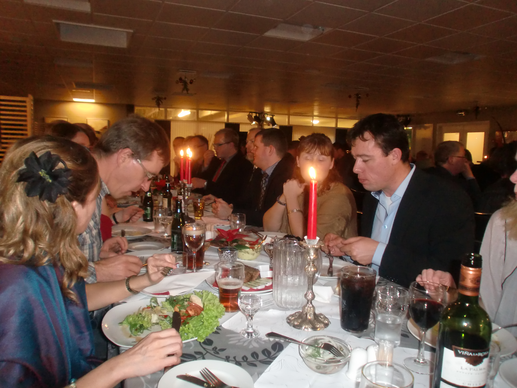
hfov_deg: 67.3
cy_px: 194
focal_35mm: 26
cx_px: 258
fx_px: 388
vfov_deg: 53.1
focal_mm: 4.65
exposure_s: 1/50
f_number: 2.6
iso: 400
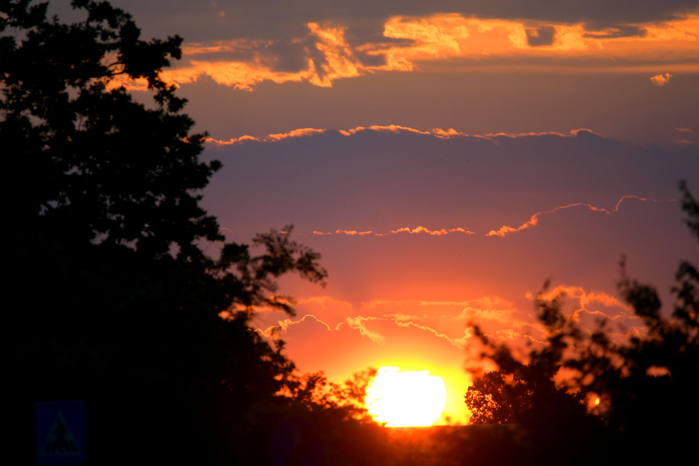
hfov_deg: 4.6
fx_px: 8737
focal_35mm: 450
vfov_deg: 3.1
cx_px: 350
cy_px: 233
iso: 160
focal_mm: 300
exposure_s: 1/320
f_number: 5.6
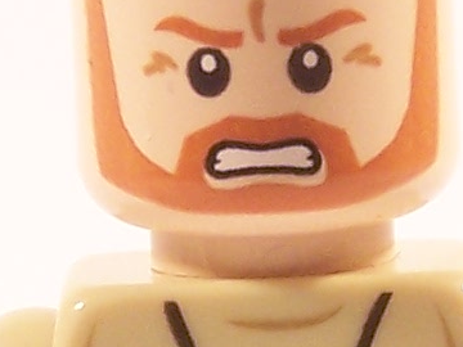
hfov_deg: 2.9
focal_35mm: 673
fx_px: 9002
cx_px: 323
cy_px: 447
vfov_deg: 2.2
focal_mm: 15.6
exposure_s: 1/15
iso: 100
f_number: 3.2
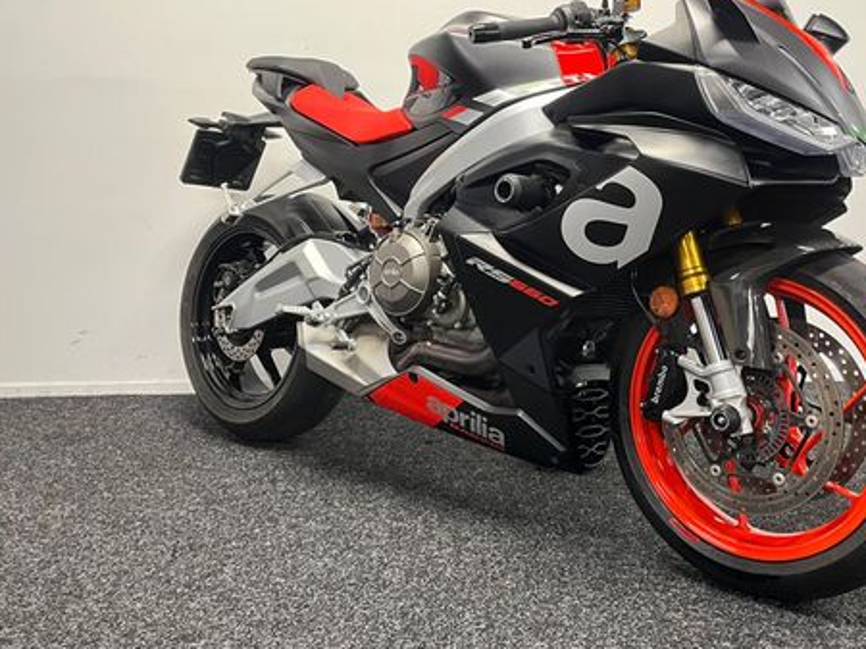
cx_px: 529
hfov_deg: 49.8
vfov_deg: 38.3
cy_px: 235
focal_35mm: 37
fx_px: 925
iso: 400
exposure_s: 1/50
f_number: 1.6
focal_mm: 5.1
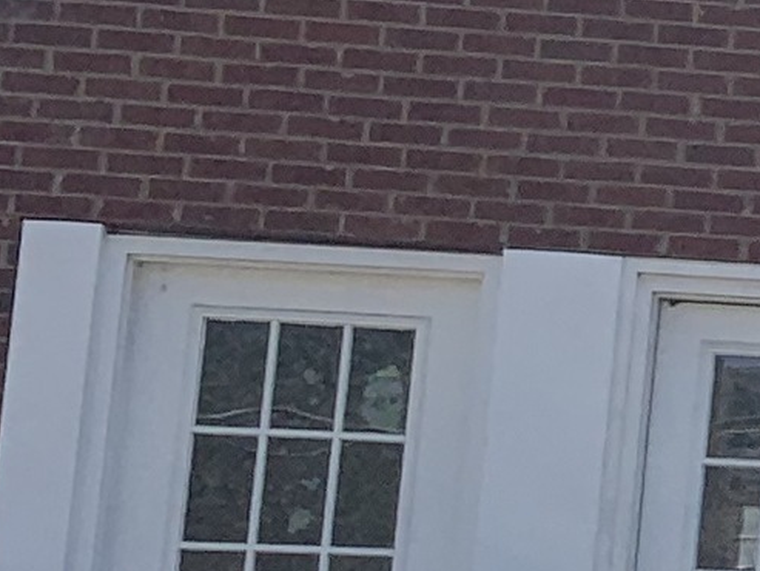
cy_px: 269
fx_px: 3558
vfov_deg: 9.2
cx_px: 2303
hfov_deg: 9.5
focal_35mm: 162
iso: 25
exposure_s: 1/2994
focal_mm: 4.25
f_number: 1.8
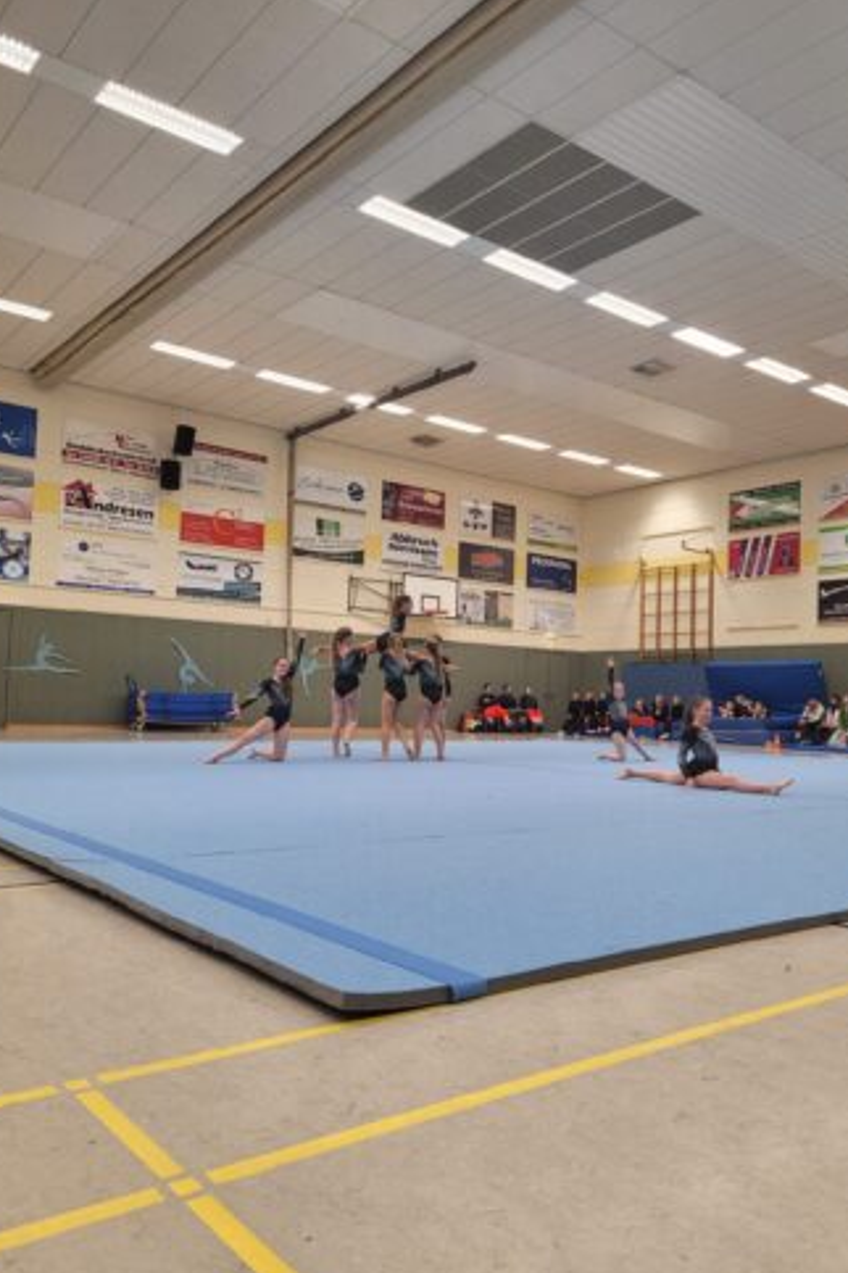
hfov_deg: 46.4
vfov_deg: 65.5
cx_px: 454
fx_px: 989
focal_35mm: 28
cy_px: 643
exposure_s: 1/100
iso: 160
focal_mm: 5.4
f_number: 1.8
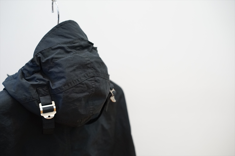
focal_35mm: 55
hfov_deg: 36.3
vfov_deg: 24.6
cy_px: 78
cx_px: 118
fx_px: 359
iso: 1250
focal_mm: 55
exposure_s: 1/60
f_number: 4
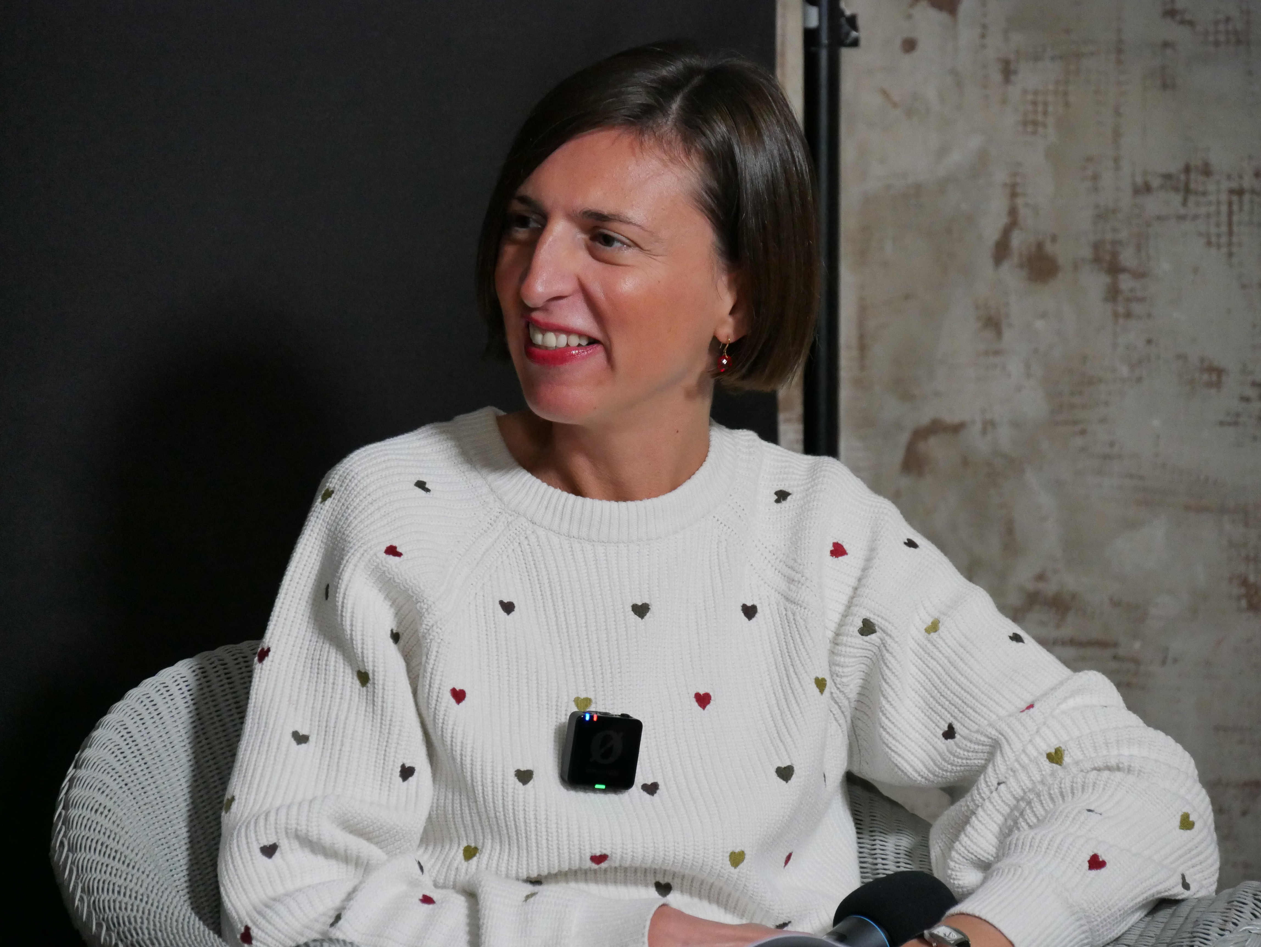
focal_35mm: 204
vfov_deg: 7.3
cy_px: 474
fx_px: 7434
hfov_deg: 9.7
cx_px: 630
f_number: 5.4
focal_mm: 102
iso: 3200
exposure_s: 1/80
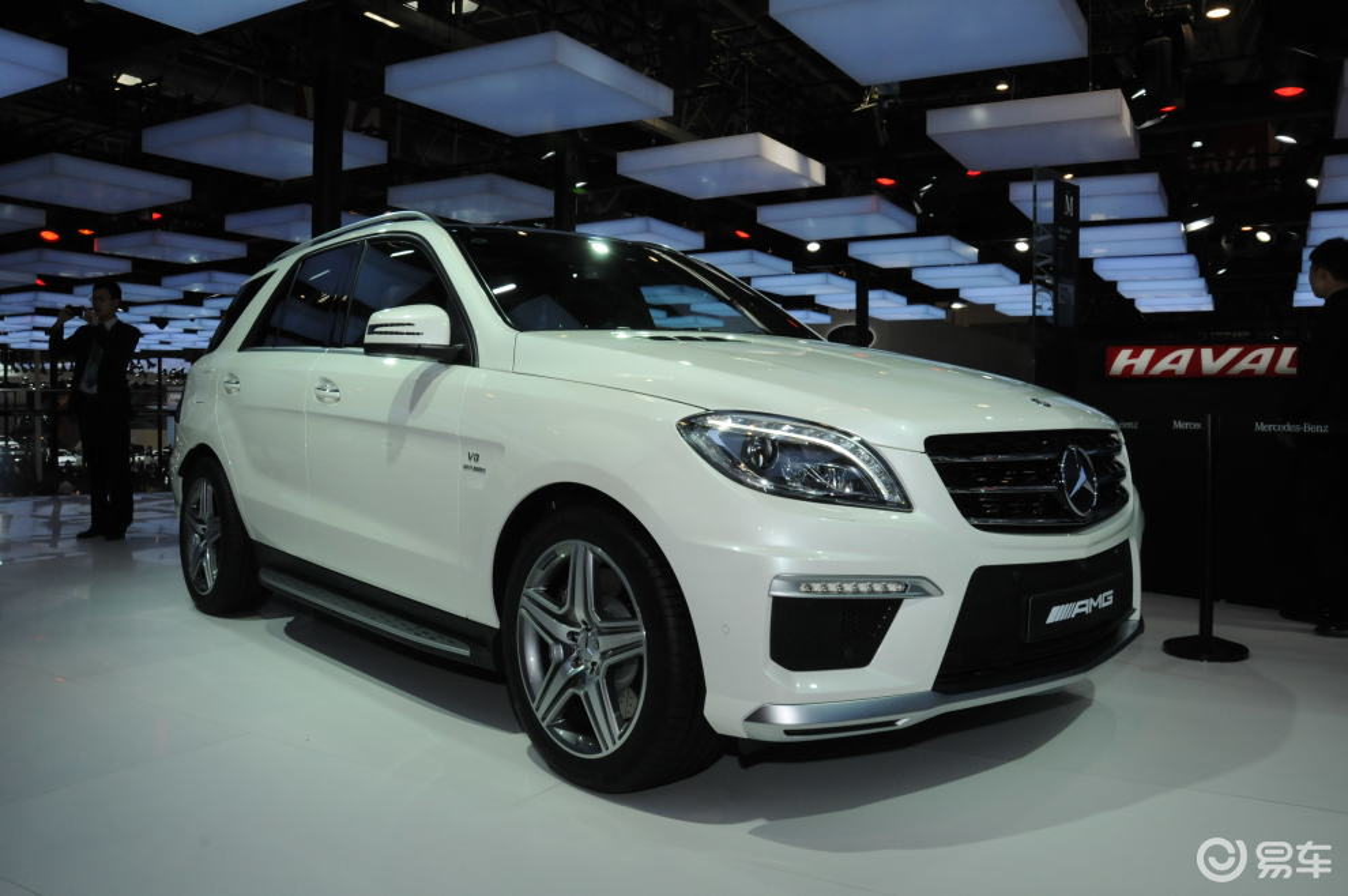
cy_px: 448
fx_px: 1010
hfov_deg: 67.4
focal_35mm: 27
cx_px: 674
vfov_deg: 47.8
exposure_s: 1/125
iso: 800
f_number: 11
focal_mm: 18
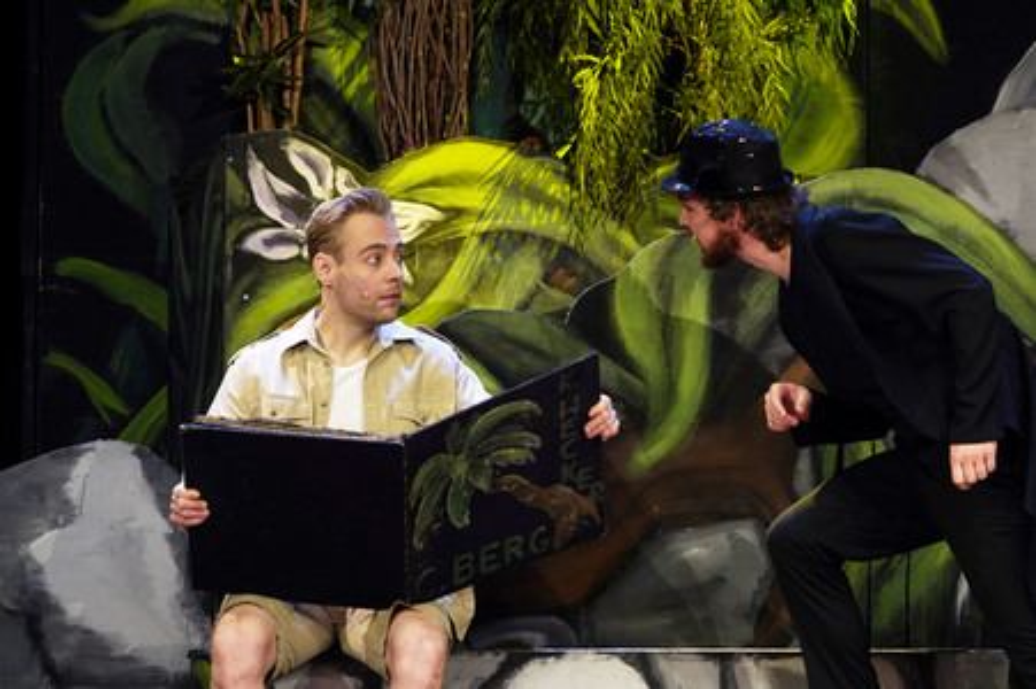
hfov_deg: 10.3
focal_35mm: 200
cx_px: 518
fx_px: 5751
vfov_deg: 6.9
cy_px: 344
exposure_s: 1/200
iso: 1600
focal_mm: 200
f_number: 5.6
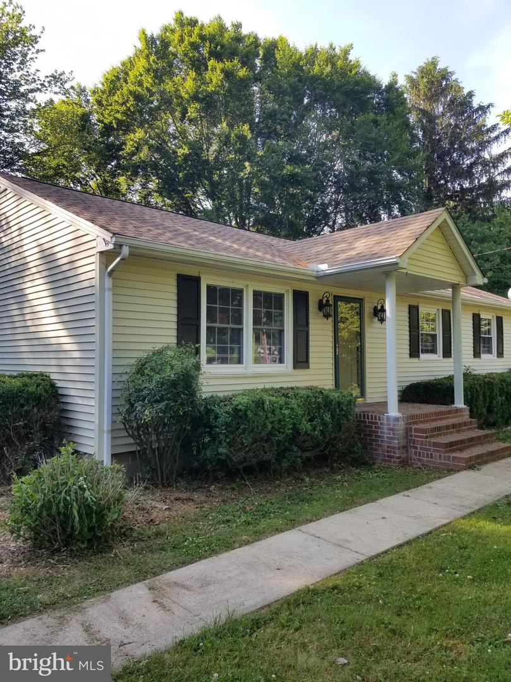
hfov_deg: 53.1
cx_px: 256
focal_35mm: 26
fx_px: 512
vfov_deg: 67.3
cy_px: 341
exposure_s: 1/848
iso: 50
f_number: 1.7
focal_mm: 4.25
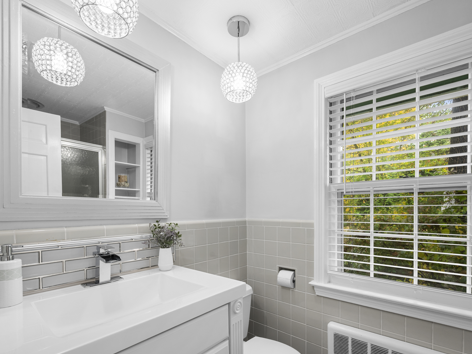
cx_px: 238
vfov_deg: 78.1
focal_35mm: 16
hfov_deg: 94.5
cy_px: 181
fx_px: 218
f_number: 8
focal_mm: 14
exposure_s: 1/8
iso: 400
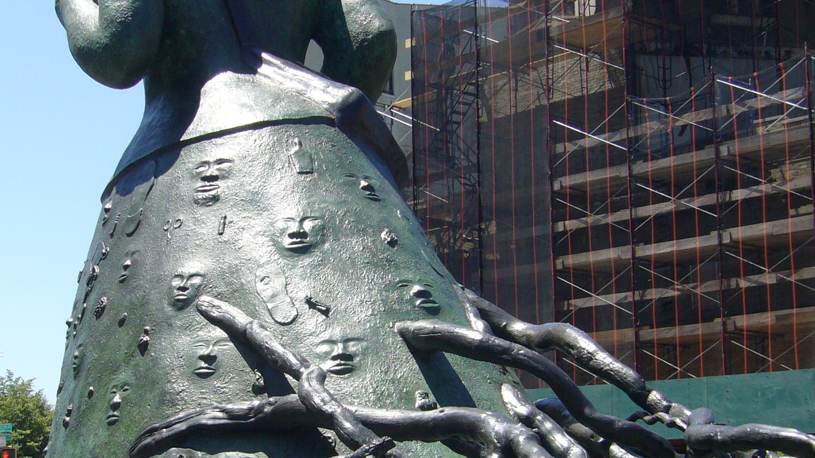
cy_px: 287
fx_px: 1491
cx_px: 326
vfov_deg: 17.4
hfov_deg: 30.5
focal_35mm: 69
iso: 80
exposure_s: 1/320
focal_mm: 5.8
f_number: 5.6
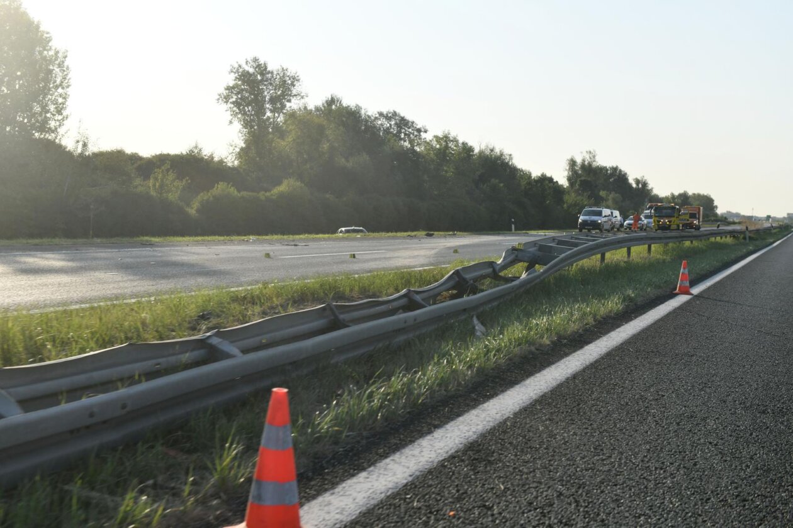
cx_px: 396
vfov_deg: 28.1
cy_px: 264
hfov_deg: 41.1
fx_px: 1057
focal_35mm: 48
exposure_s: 1/1000
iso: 200
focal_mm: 48
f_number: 5.6
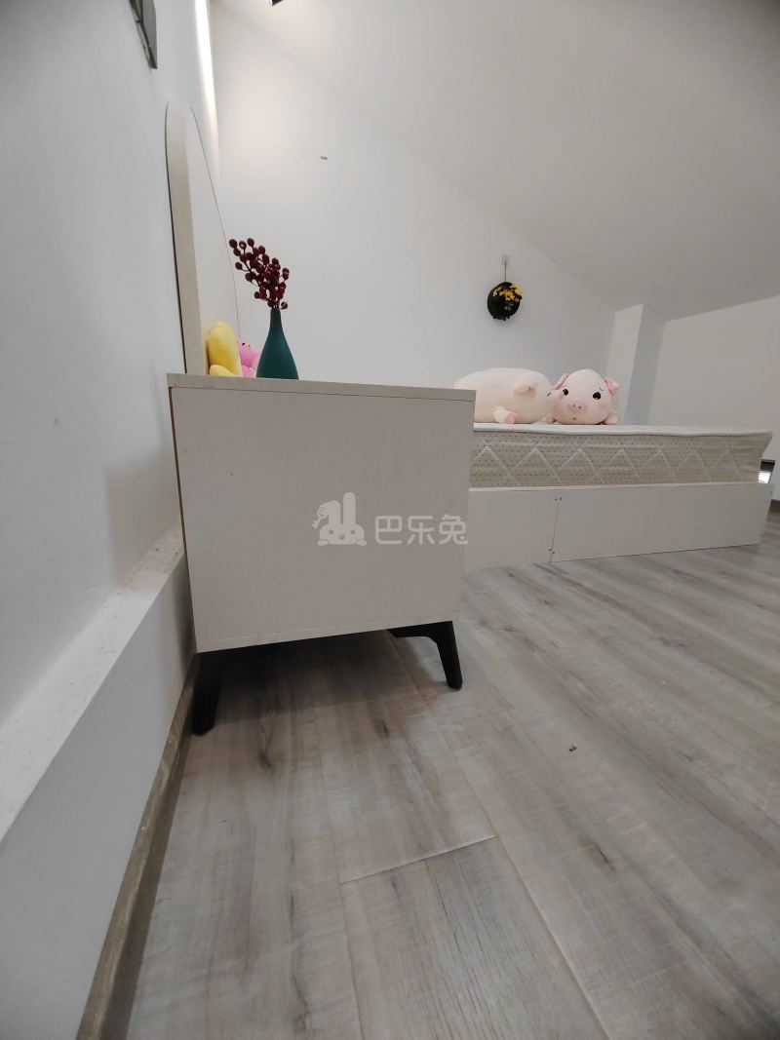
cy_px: 520
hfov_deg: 89.9
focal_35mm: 13
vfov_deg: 106.2
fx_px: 391
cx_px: 390
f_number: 2.2
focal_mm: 2.17
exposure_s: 1/50
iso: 400
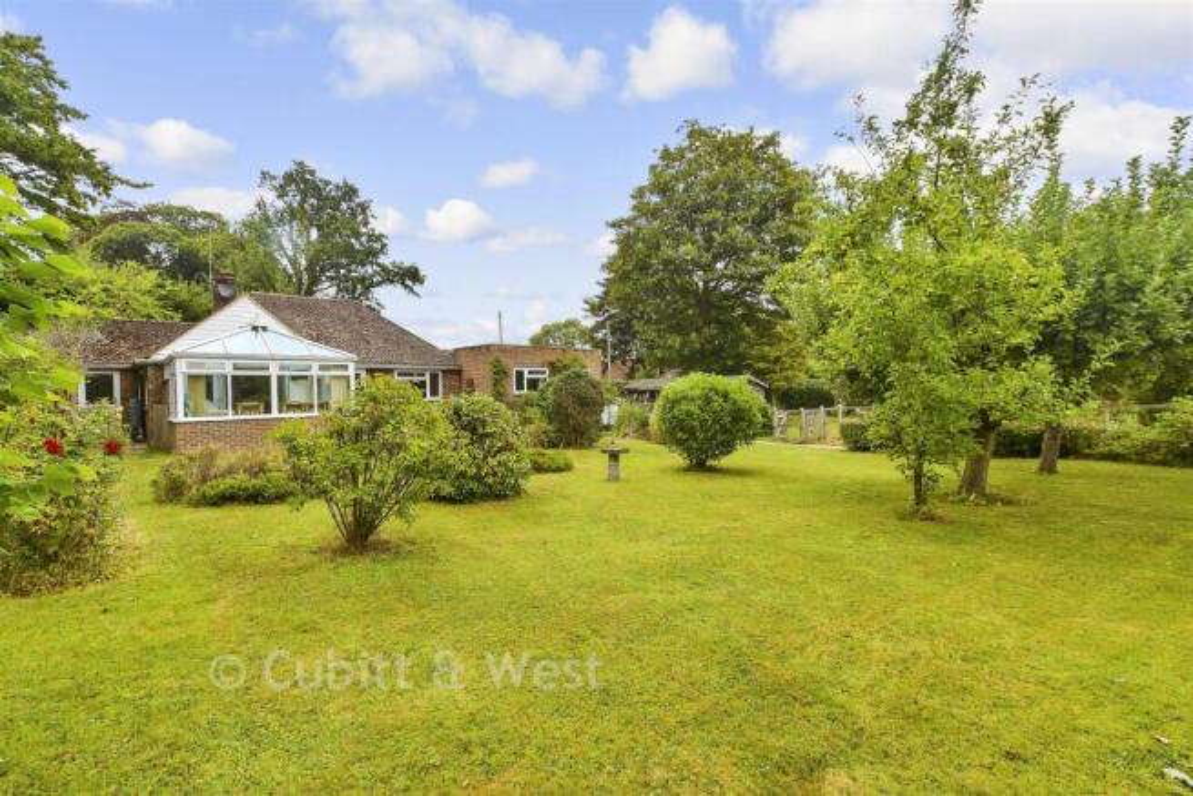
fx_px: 497
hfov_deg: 100.4
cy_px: 398
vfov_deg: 77.4
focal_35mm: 15
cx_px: 596
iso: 160
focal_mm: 10
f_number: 8
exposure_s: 1/100
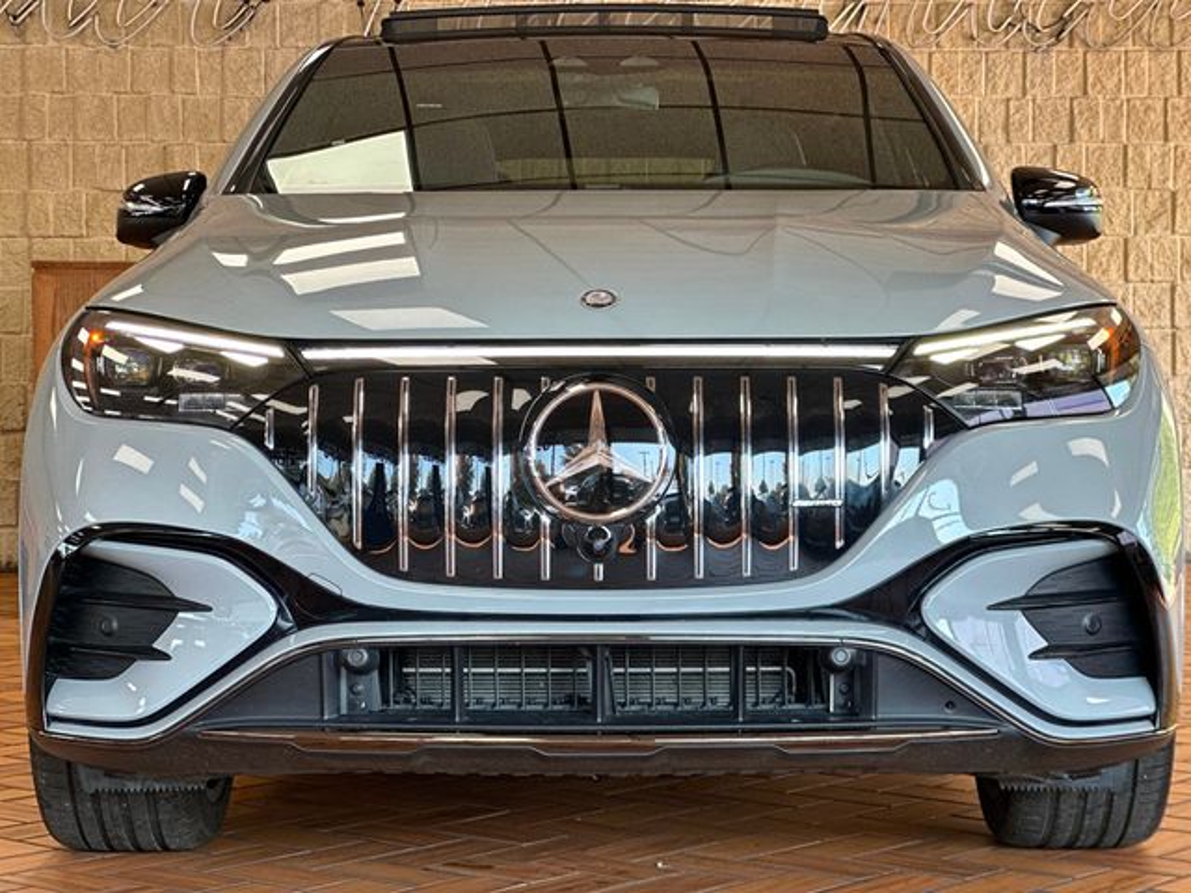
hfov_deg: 25.3
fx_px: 2649
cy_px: 446
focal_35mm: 77
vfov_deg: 19.1
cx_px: 596
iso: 125
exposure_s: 1/120
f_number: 2.8
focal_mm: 9
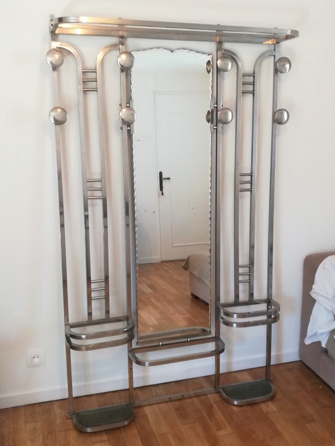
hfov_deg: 41.8
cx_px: 168
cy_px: 223
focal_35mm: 34
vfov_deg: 54.0
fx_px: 439
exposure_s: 1/30
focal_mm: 3.83
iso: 200
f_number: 2.2
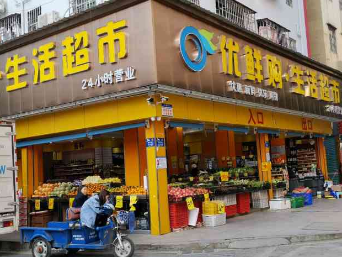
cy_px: 127
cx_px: 191
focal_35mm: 44
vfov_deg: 32.9
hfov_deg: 42.9
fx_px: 435
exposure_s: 1/400
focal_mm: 4.75
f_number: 1.8
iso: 50
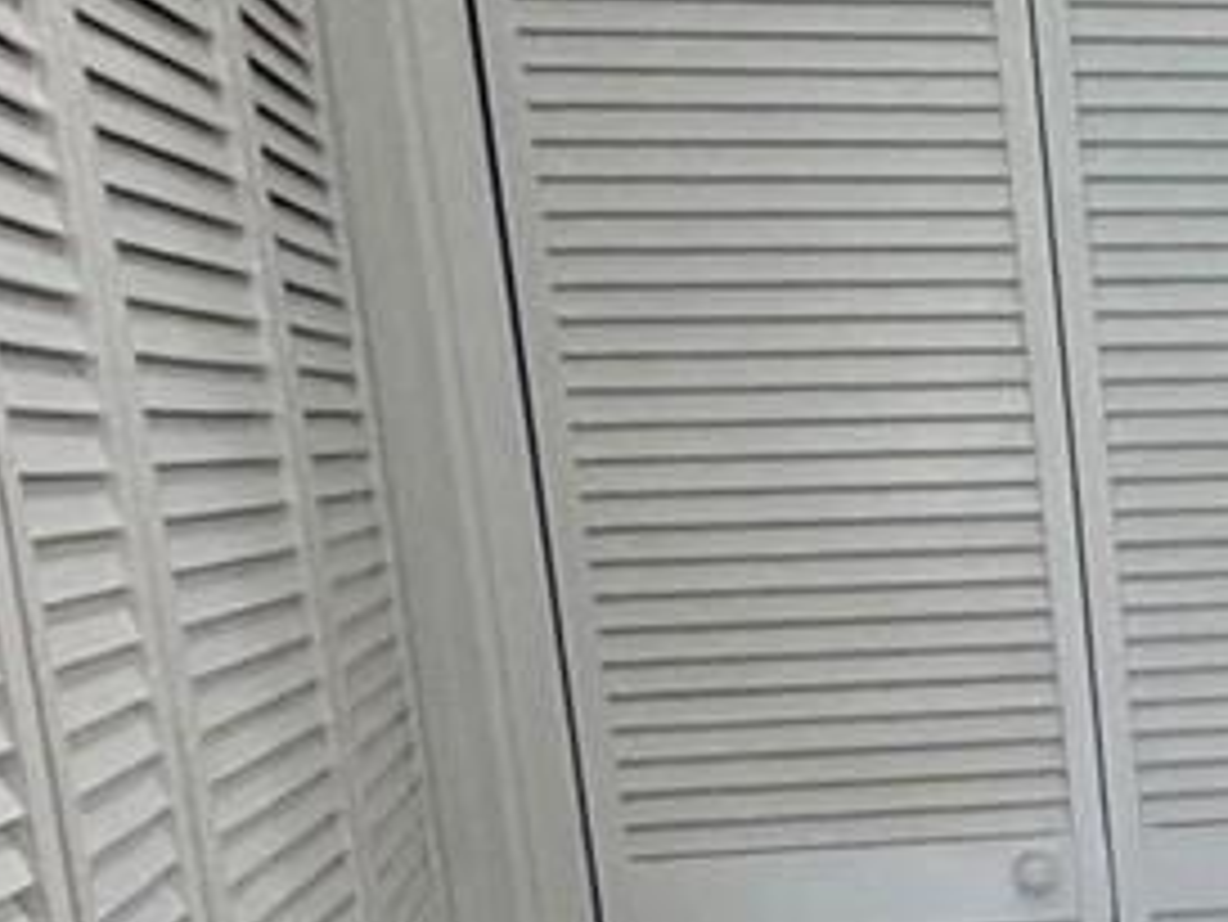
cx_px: 1826
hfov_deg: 20.5
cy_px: 1210
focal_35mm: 82
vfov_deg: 16.9
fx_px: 2910
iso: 320
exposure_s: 1/120
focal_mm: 2.22
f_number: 2.2
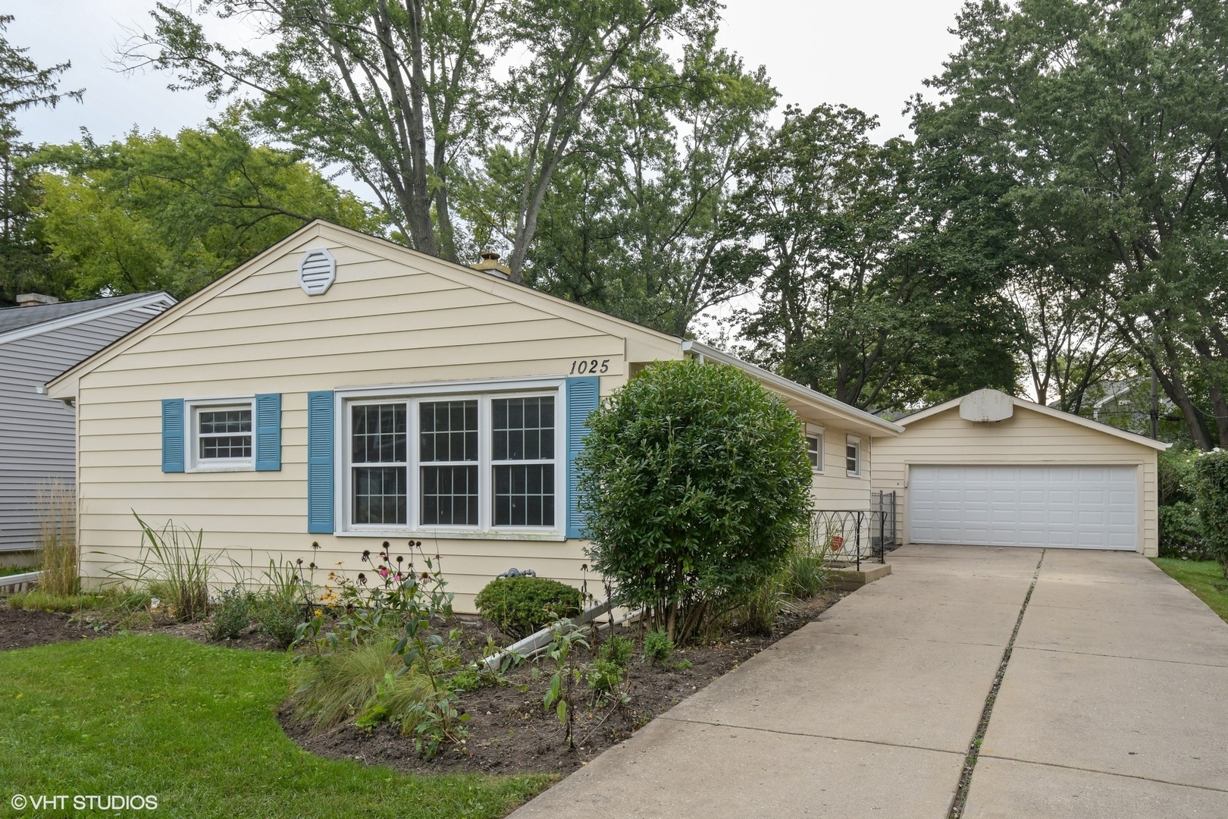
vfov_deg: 47.9
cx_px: 614
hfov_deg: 67.4
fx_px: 921
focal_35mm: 27
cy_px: 410
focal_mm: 18
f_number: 8
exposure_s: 1/50
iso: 200
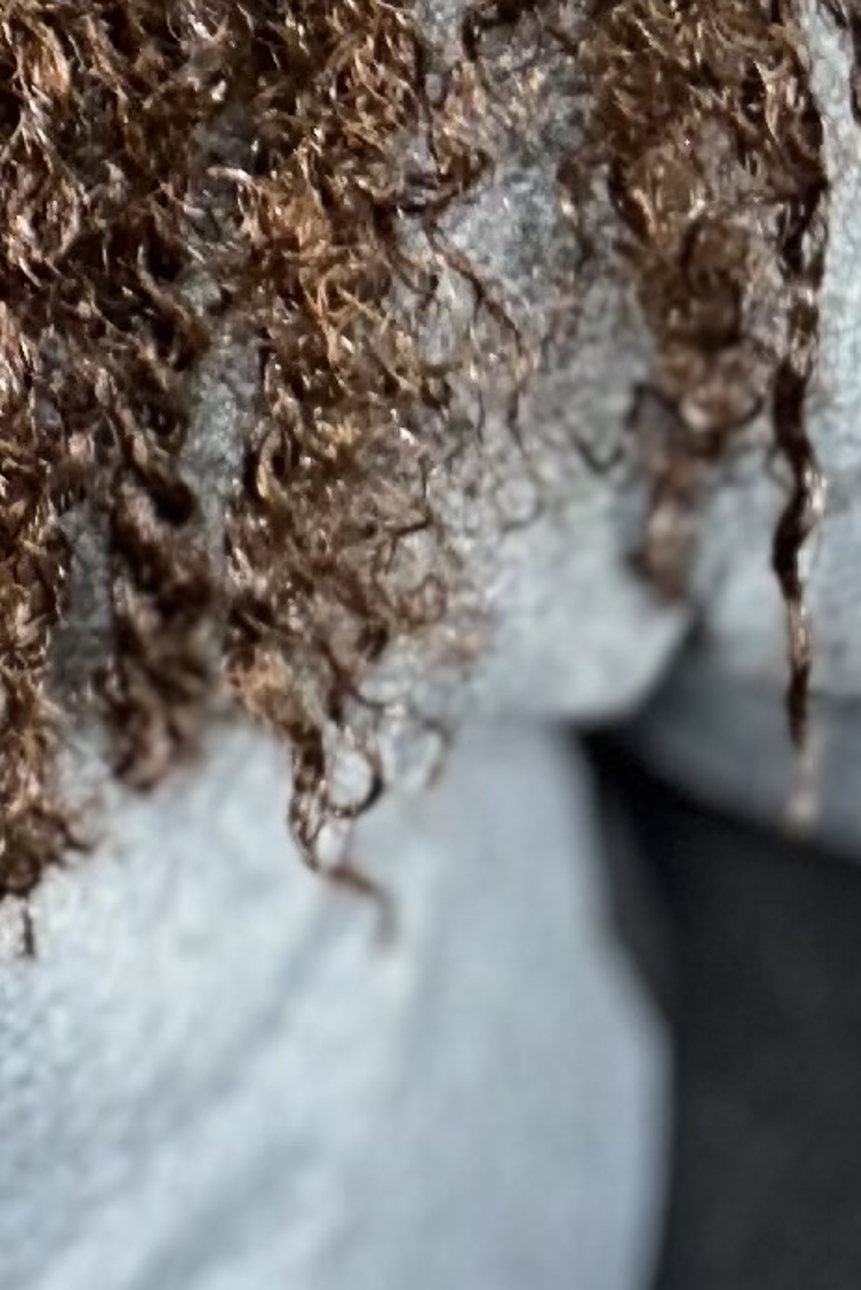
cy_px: -1892
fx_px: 5199
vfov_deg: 11.5
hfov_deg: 8.0
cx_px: -1850
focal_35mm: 145
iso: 100
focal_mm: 6.86
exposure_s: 1/15
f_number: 1.78
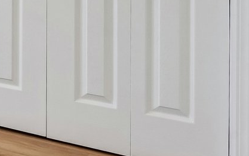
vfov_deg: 15.3
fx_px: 543
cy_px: -67
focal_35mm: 80
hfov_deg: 16.3
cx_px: -303
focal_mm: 16
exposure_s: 1/30
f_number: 11
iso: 400
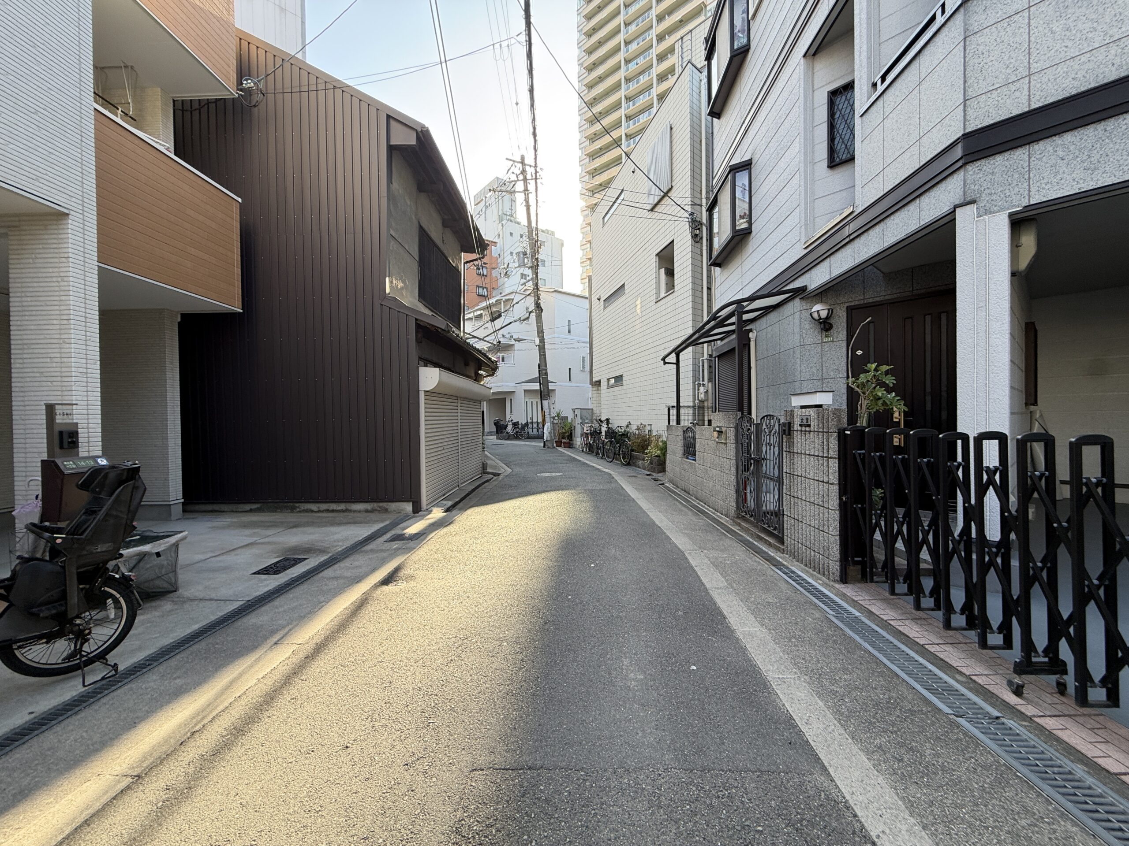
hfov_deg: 102.1
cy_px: 423
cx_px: 564
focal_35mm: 14
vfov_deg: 85.7
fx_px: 457
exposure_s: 1/210
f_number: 2.2
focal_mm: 2.22
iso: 40
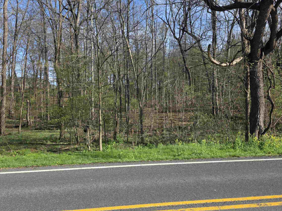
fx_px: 253
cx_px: 145
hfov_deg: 58.3
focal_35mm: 31
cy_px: 106
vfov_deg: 45.4
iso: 80
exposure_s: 1/2913
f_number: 1.7
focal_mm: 6.3
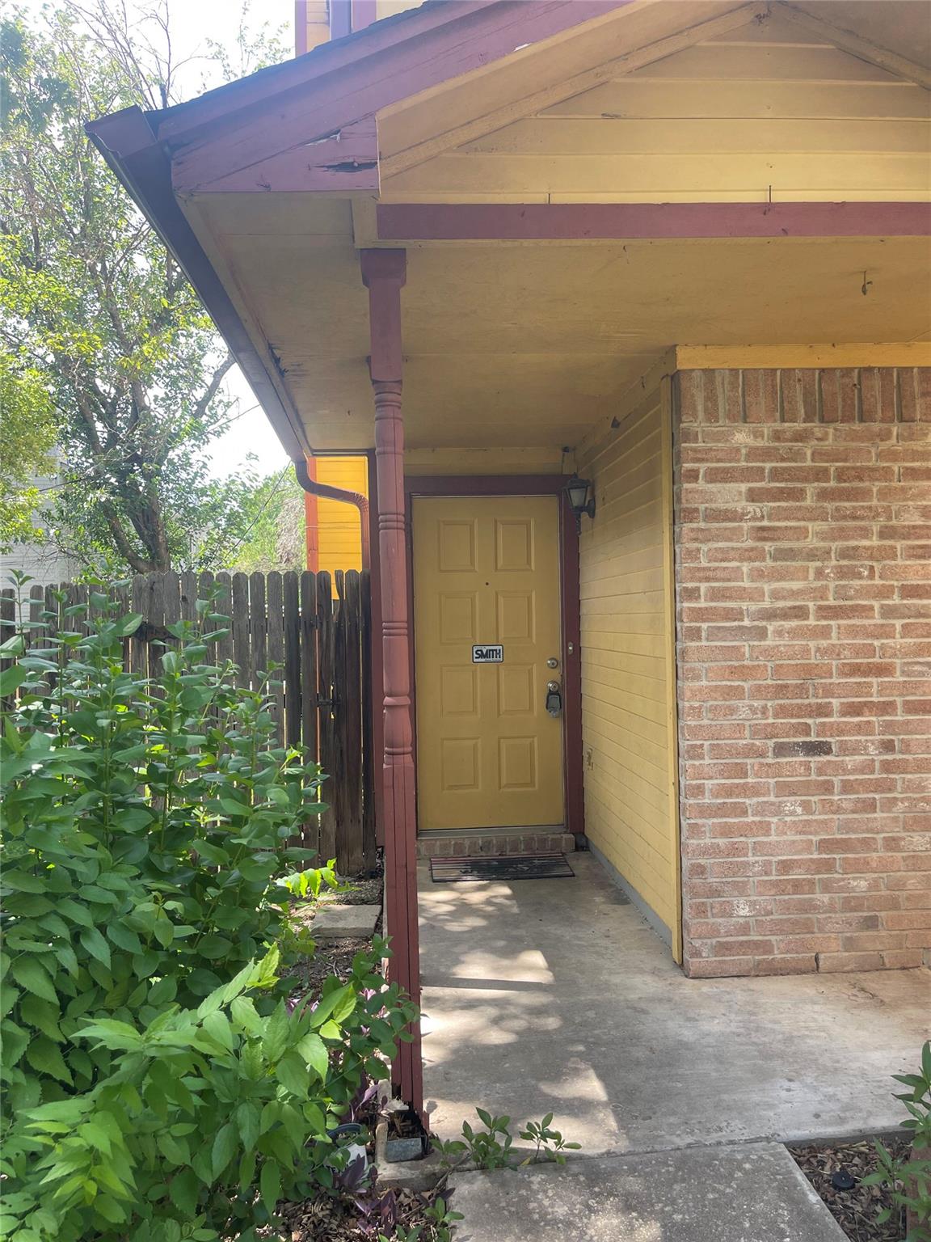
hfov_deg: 54.9
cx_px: 466
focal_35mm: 25
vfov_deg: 69.4
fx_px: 897
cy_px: 621
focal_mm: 5.1
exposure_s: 1/163
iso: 32
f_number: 1.6
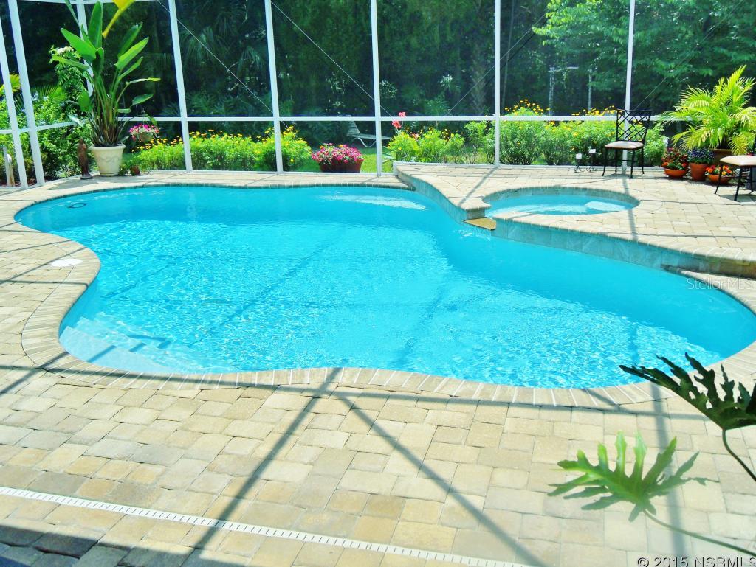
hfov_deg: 53.9
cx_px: 378
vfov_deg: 41.8
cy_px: 284
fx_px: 743
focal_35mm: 34
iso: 80
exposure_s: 1/750
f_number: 3.6
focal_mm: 6
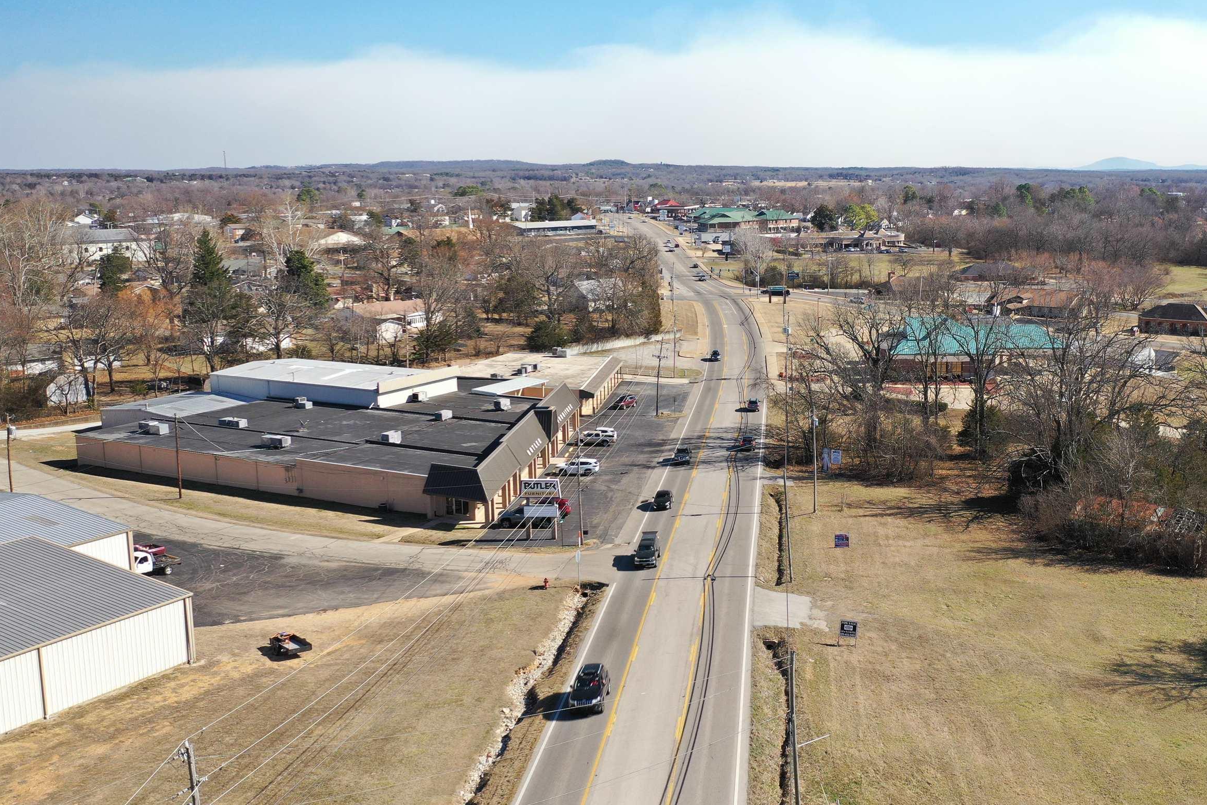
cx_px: 762
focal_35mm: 37
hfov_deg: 51.3
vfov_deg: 35.9
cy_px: 381
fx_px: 1240
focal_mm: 10.26
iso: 100
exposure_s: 1/50
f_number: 3.2
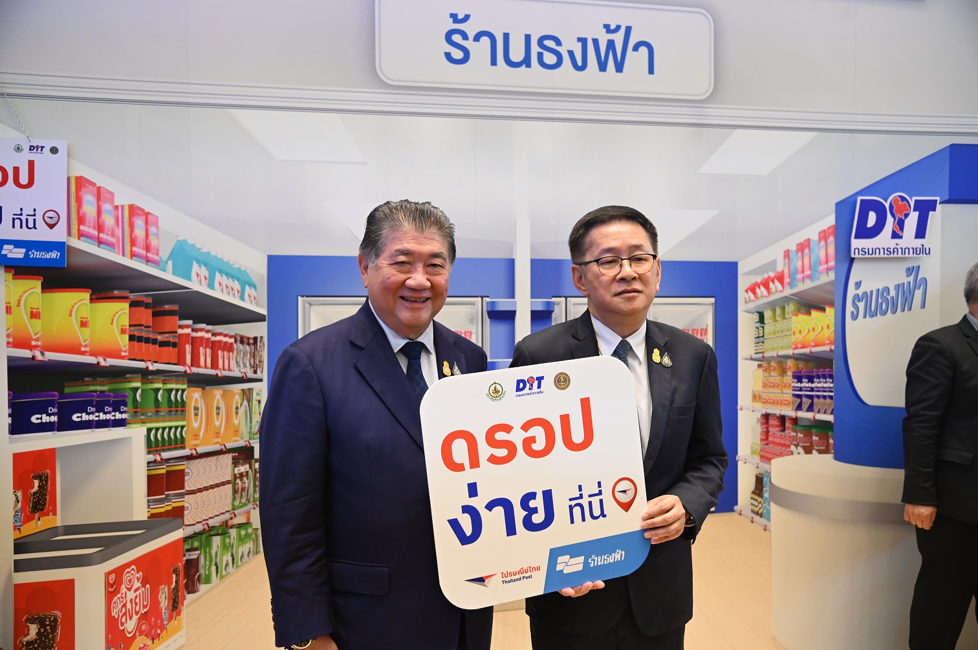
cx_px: 489
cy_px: 325
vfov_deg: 41.1
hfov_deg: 58.7
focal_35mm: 32
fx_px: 869
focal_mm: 32
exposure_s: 1/320
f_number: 4
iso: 4000
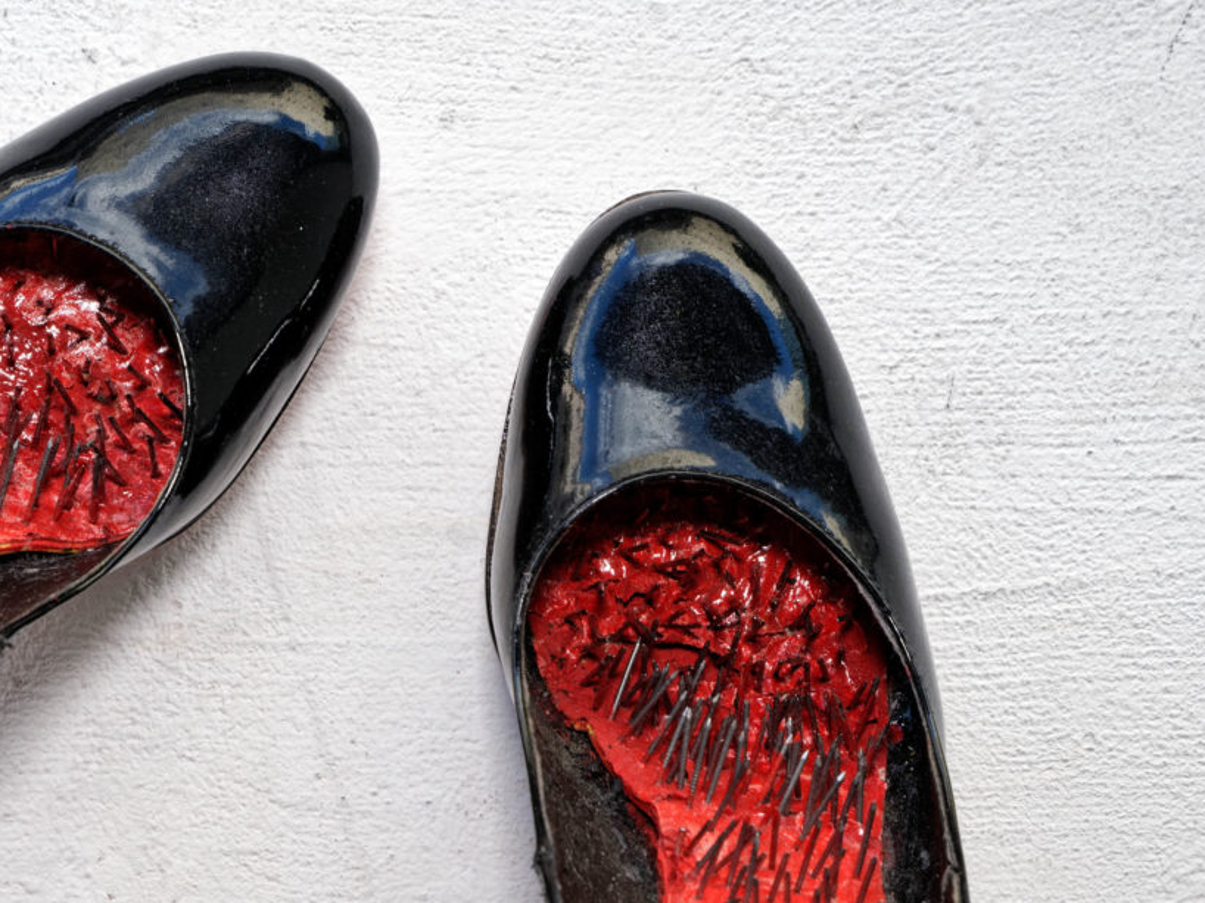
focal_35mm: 91
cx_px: 337
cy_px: 790
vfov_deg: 16.1
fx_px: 3167
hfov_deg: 21.4
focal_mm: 48
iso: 400
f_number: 8
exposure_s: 1/100
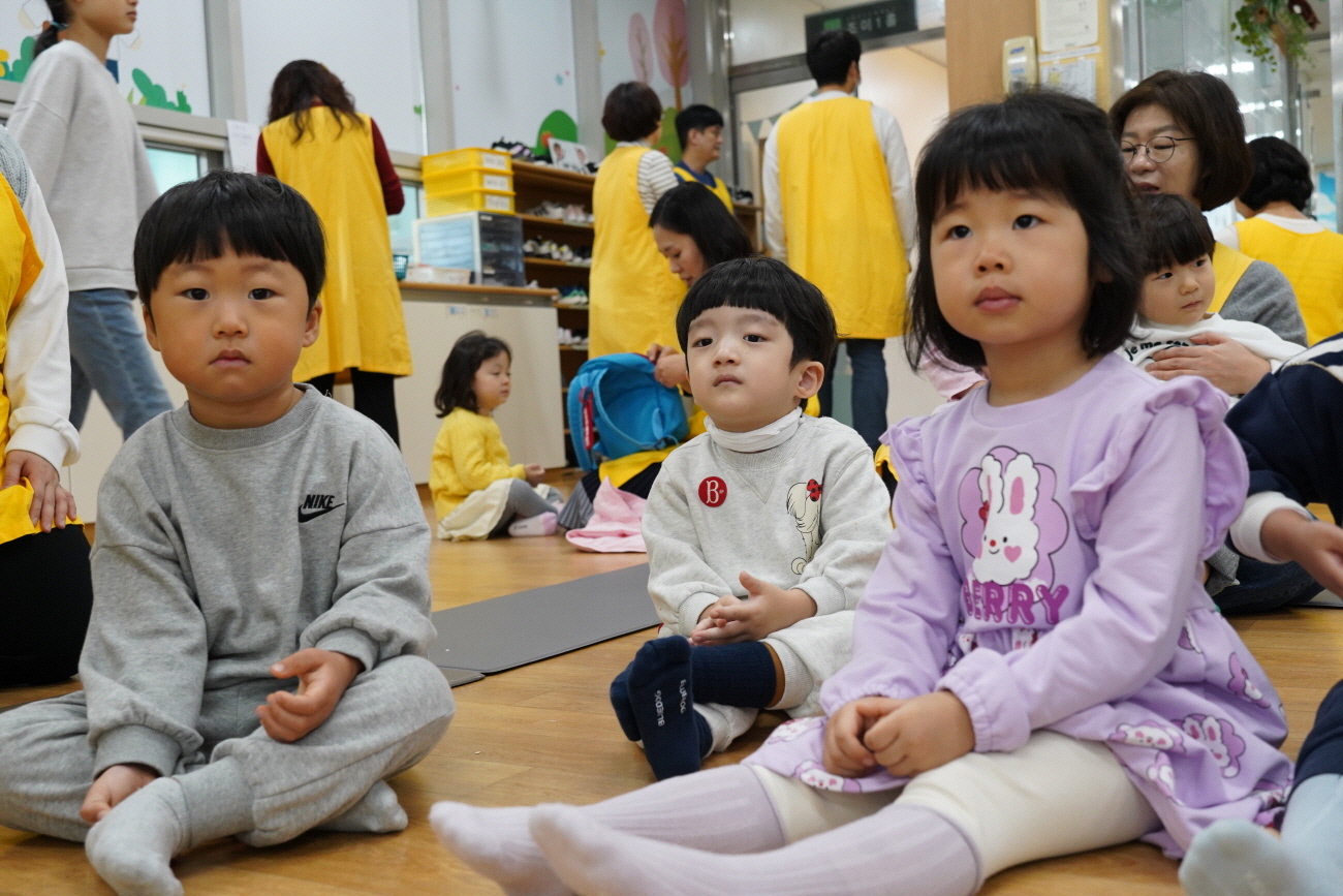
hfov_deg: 50.7
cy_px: 448
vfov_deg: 35.1
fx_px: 1418
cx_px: 672
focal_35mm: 38
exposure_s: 1/125
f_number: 5.6
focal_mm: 38
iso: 2500
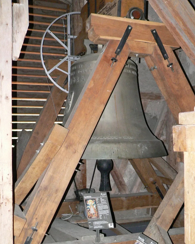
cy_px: 127
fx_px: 317
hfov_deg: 34.2
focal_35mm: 44
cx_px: 97
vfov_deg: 42.0
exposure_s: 1/60
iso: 400
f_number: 2.8
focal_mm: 7
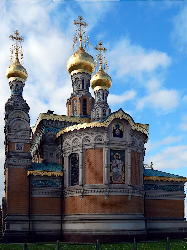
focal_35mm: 38
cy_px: 125
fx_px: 274
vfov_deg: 49.0
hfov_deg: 37.7
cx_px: 94
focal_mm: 6.8
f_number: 3.4
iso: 125
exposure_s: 1/1000
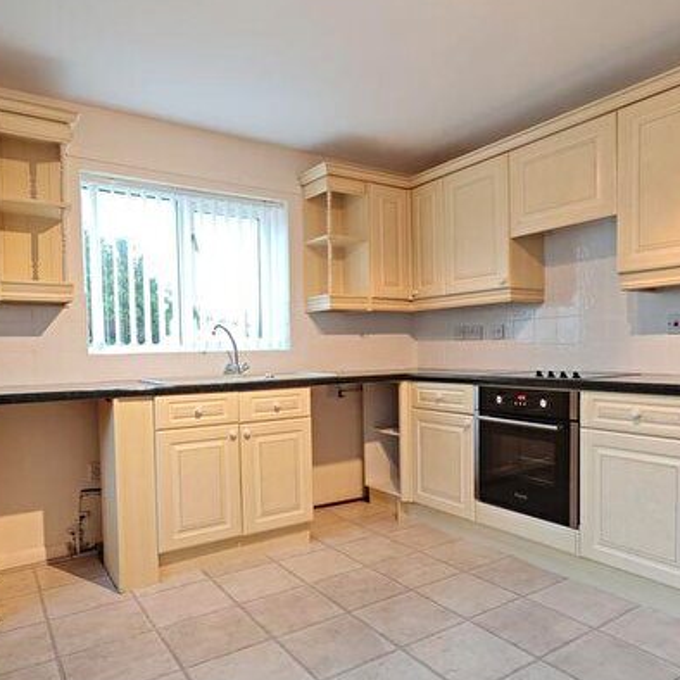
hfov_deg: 69.6
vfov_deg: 69.4
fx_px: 489
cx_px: 359
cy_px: 375
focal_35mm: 22
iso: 125
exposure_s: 1/33.3
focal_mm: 2.03
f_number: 1.8
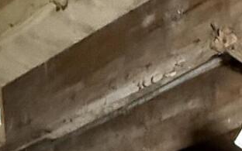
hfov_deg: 18.9
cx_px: 378
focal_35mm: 95
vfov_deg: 9.0
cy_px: 538
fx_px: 627
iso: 1250
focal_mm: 2.22
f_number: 2.2
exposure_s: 1/40
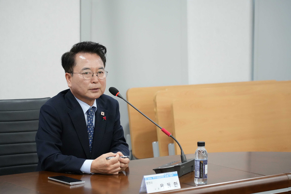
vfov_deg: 13.0
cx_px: 146
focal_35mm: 105
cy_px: 97
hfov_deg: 19.5
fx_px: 849
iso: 5000
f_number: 4.5
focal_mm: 105
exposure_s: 1/250
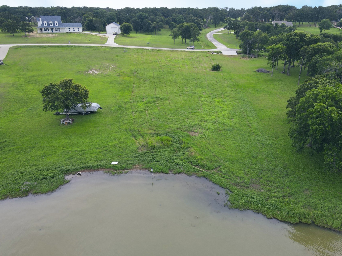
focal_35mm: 29
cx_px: 189
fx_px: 286
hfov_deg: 61.5
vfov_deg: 48.0
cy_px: 149
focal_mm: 4.5
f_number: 2.8
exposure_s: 1/240
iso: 100
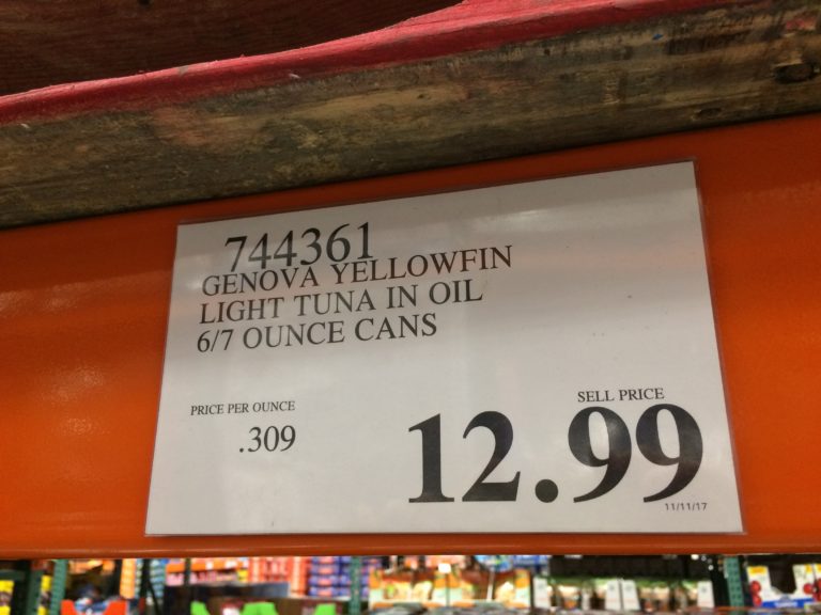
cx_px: 410
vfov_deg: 48.2
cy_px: 308
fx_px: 688
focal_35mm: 29
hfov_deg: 61.7
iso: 200
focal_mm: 4.15
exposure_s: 1/33
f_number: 2.2
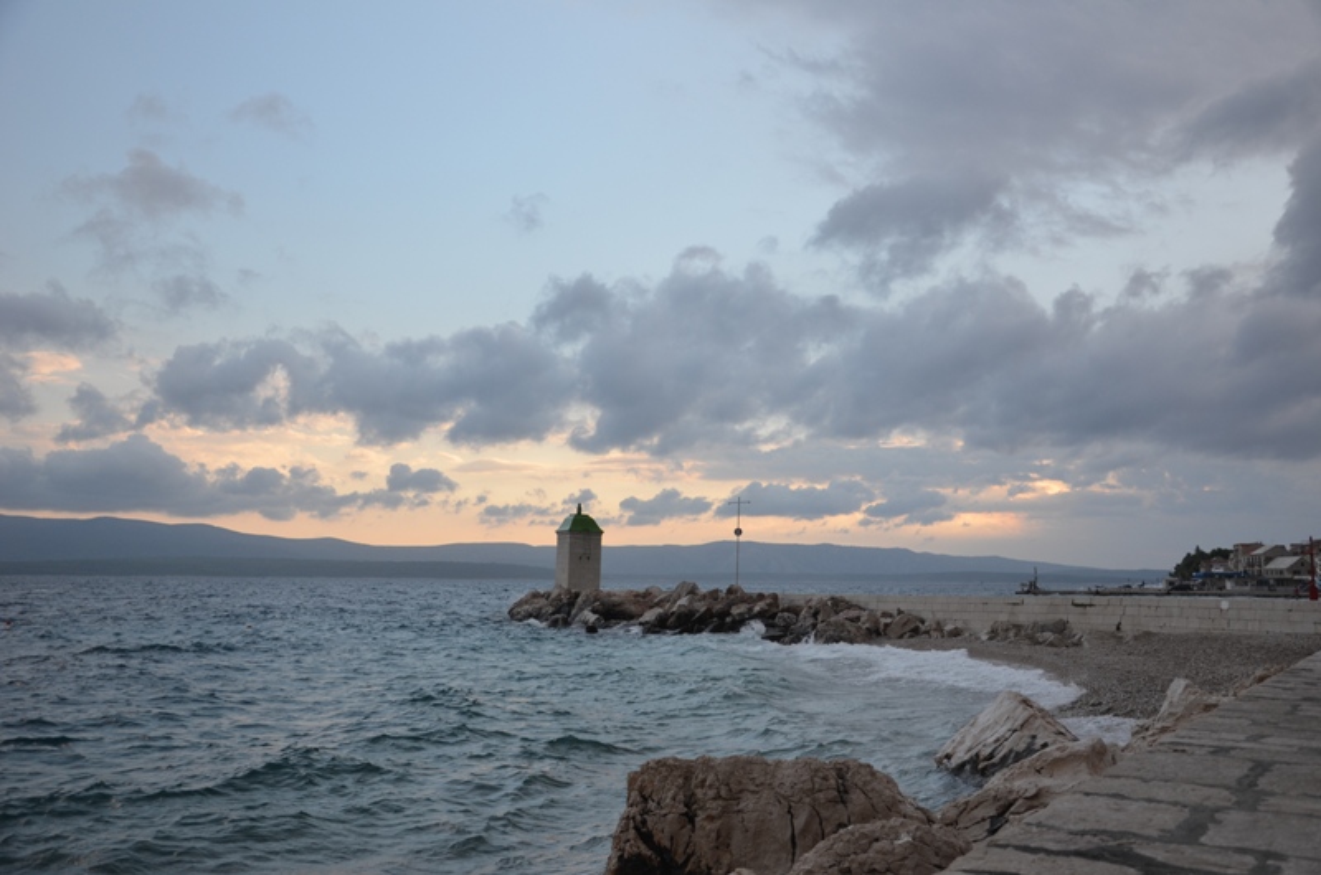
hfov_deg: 53.2
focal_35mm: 36
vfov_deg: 36.7
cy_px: 438
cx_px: 660
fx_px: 1318
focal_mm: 24
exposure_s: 1/125
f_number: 5.6
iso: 220
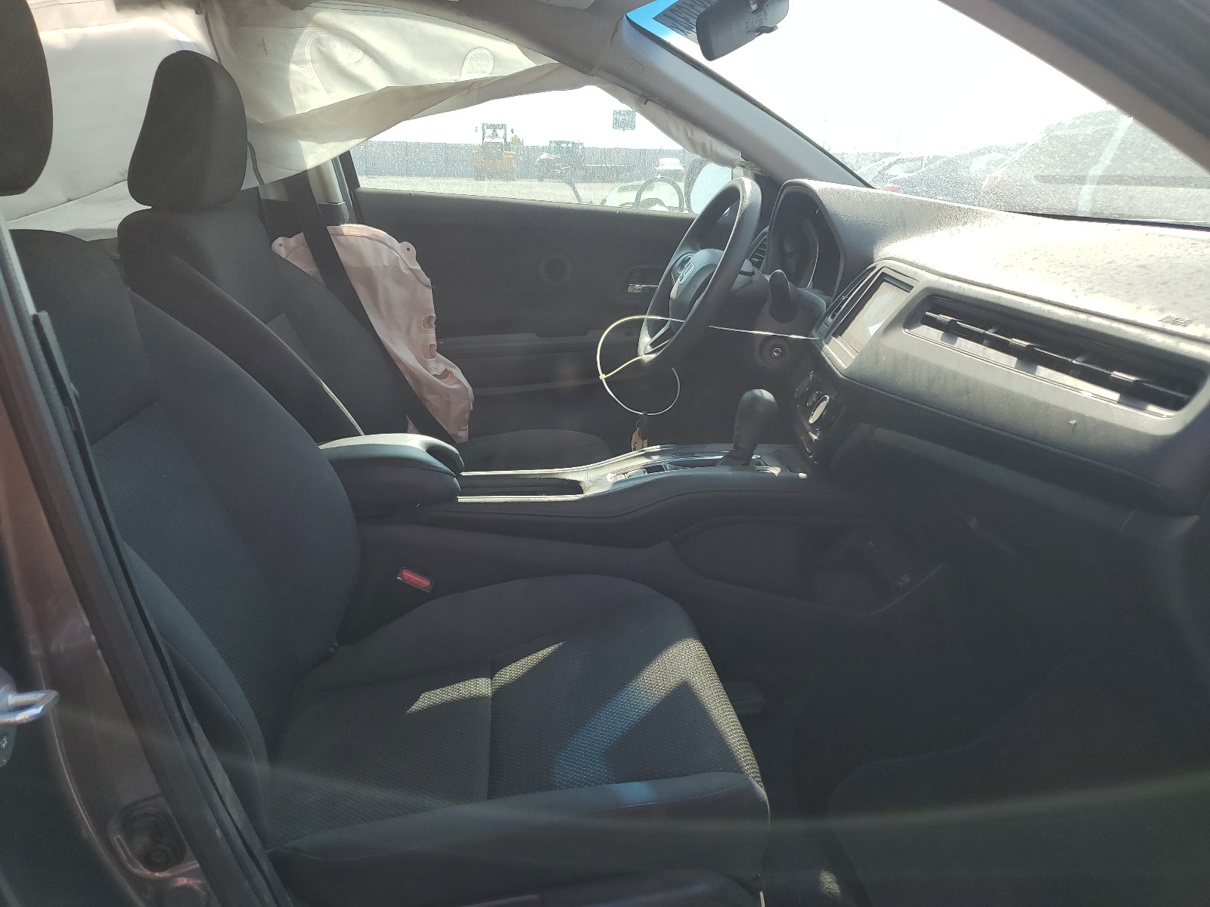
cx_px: 605
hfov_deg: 67.3
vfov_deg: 53.1
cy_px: 454
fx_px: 909
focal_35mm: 26
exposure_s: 1/1111
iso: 50
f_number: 1.5
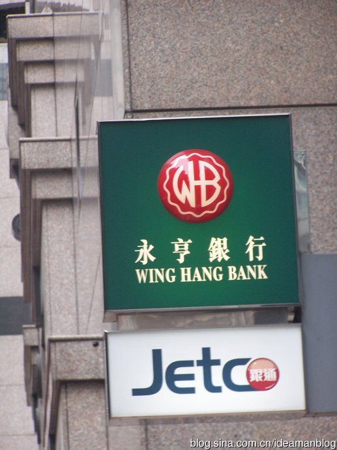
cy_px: 225
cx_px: 168
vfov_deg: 11.7
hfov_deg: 8.8
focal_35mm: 169
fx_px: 2195
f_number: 3.2
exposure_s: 1/45
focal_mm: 28
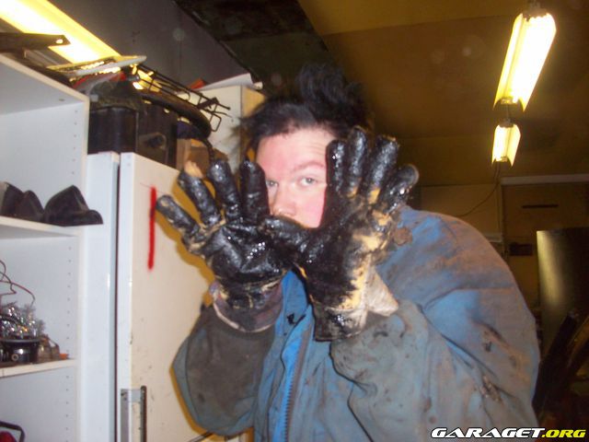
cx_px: 294
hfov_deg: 54.0
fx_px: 579
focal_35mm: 34
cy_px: 221
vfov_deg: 41.8
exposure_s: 1/60
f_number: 2.8
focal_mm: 5.7
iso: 160
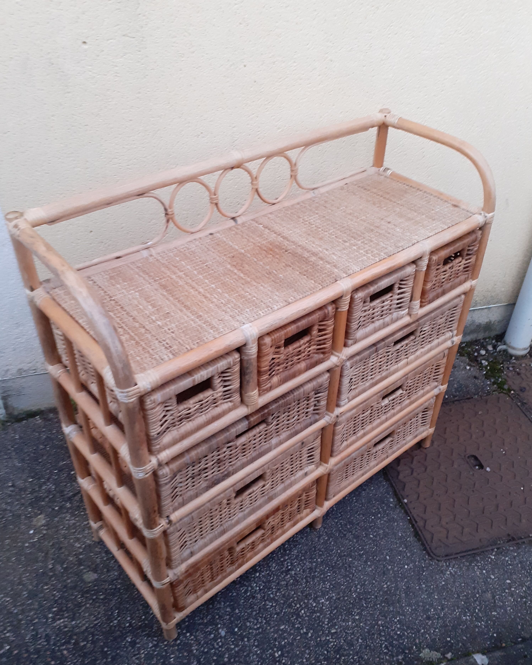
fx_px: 571
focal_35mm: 29
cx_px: 269
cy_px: 360
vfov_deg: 60.4
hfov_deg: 50.0
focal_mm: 3.6
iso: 250
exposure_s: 1/25
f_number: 1.9
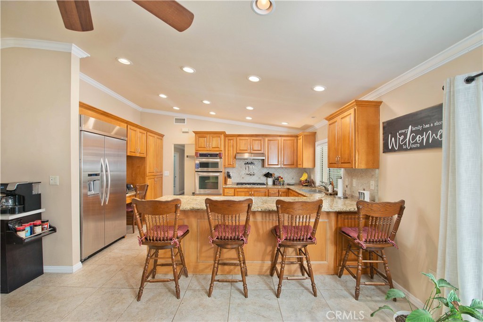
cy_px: 161
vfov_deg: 81.2
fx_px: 188
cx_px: 242
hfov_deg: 104.2
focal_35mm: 14
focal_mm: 14
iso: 400
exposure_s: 1/80
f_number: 6.3
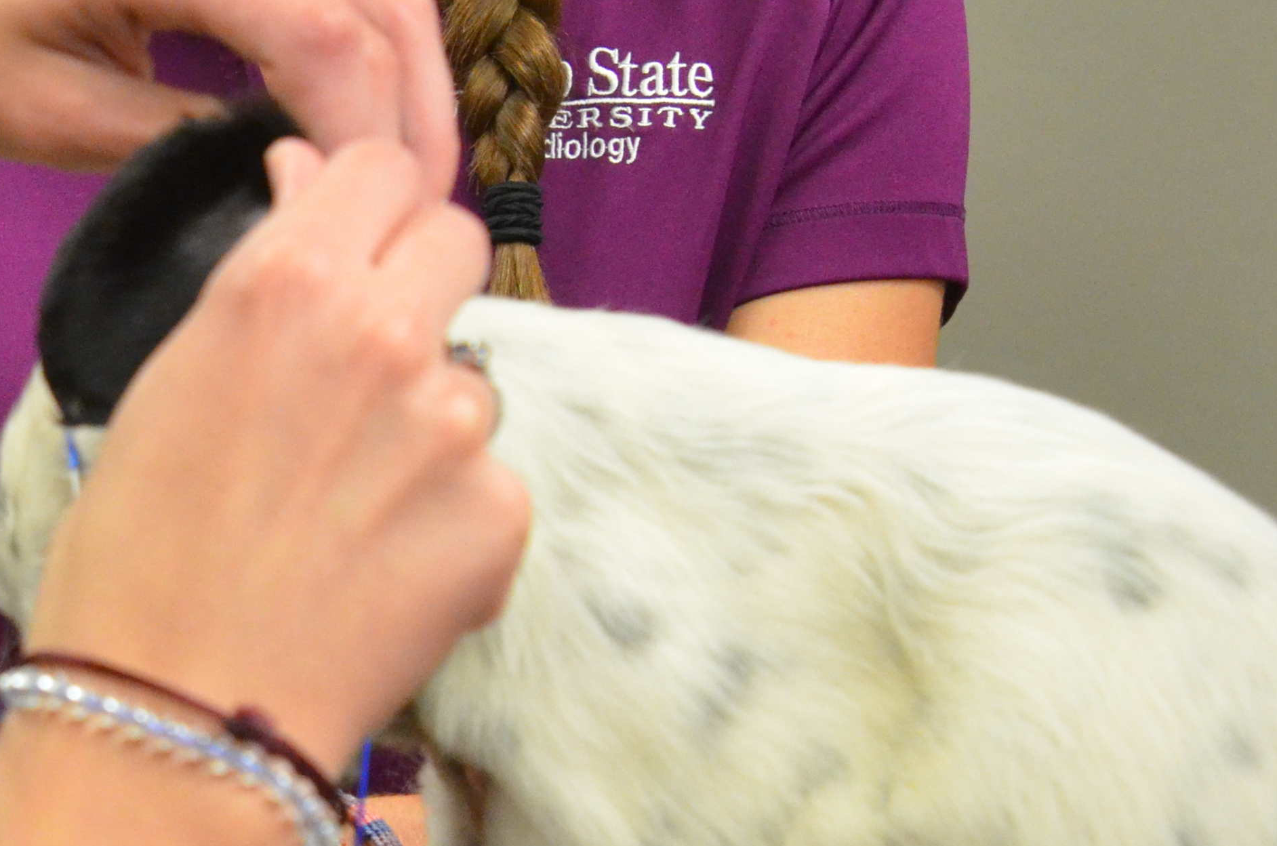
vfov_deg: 9.9
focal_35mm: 137
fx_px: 4861
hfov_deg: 14.6
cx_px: -104
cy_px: 466
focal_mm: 35
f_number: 5.6
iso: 3200
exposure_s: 1/125
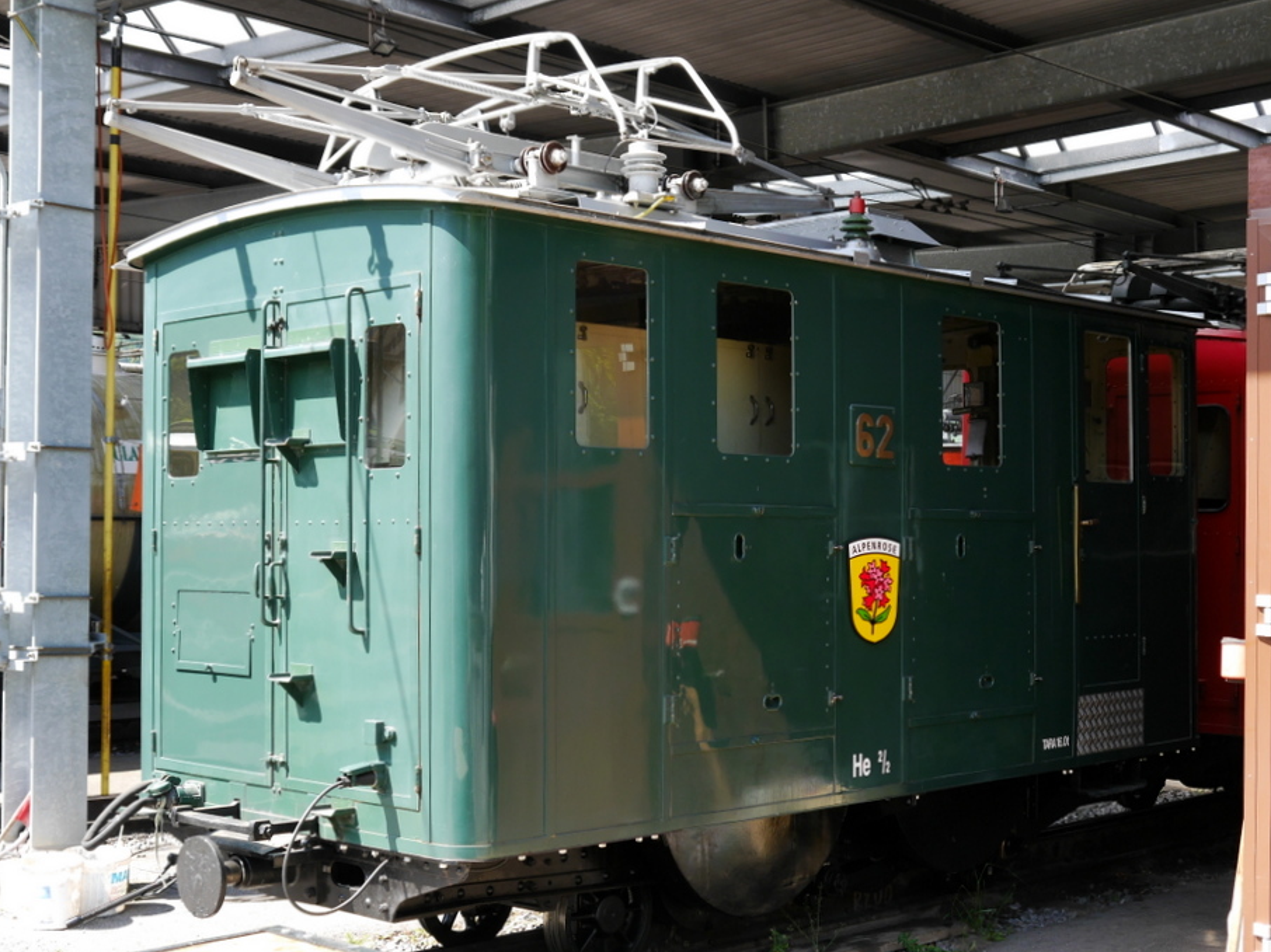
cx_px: 634
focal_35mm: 53
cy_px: 512
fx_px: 1945
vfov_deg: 27.5
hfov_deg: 36.2
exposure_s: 1/160
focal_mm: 24
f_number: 5.6
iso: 160
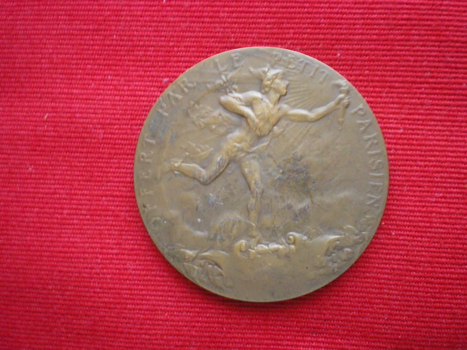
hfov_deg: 49.0
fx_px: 513
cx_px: 234
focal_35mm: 38
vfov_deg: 37.7
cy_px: 175
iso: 400
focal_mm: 6.3
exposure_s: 1/25
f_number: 3.1
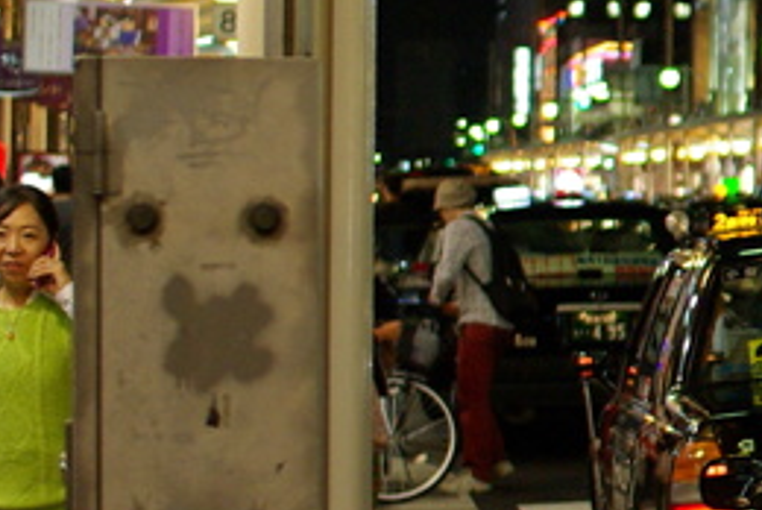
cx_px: 1301
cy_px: 198
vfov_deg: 7.8
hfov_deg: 11.0
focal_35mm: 177
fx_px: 3751
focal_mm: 30
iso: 400
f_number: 2
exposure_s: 1/125
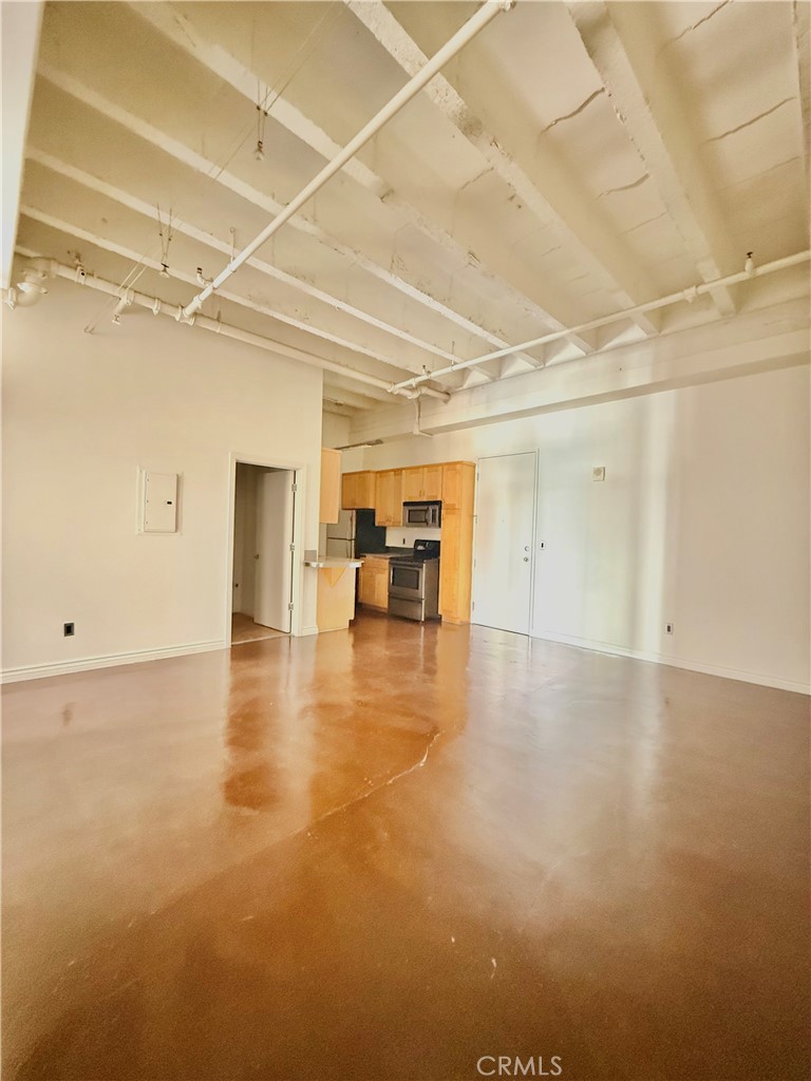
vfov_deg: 102.1
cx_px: 406
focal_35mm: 14
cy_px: 540
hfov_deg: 85.7
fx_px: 437
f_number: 2.2
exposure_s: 1/30
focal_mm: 2.22
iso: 1600
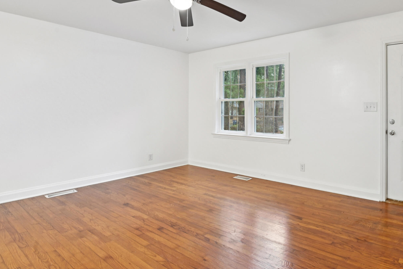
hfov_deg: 77.1
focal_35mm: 21
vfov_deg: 59.1
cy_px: 110
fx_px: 235
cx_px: 285
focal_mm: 14
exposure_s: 1/3.33
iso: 200
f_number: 9
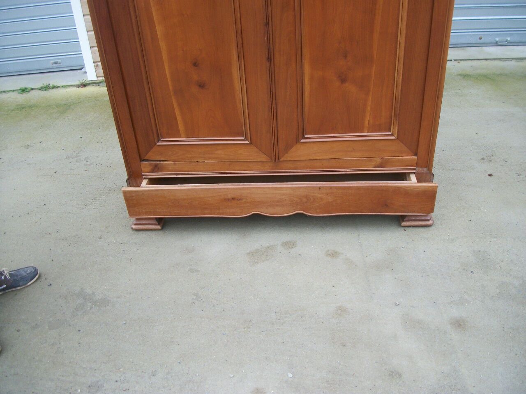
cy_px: 197
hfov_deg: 56.8
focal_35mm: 32
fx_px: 486
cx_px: 263
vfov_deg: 44.2
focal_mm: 5.7
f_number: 2.9
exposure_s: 1/160
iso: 80
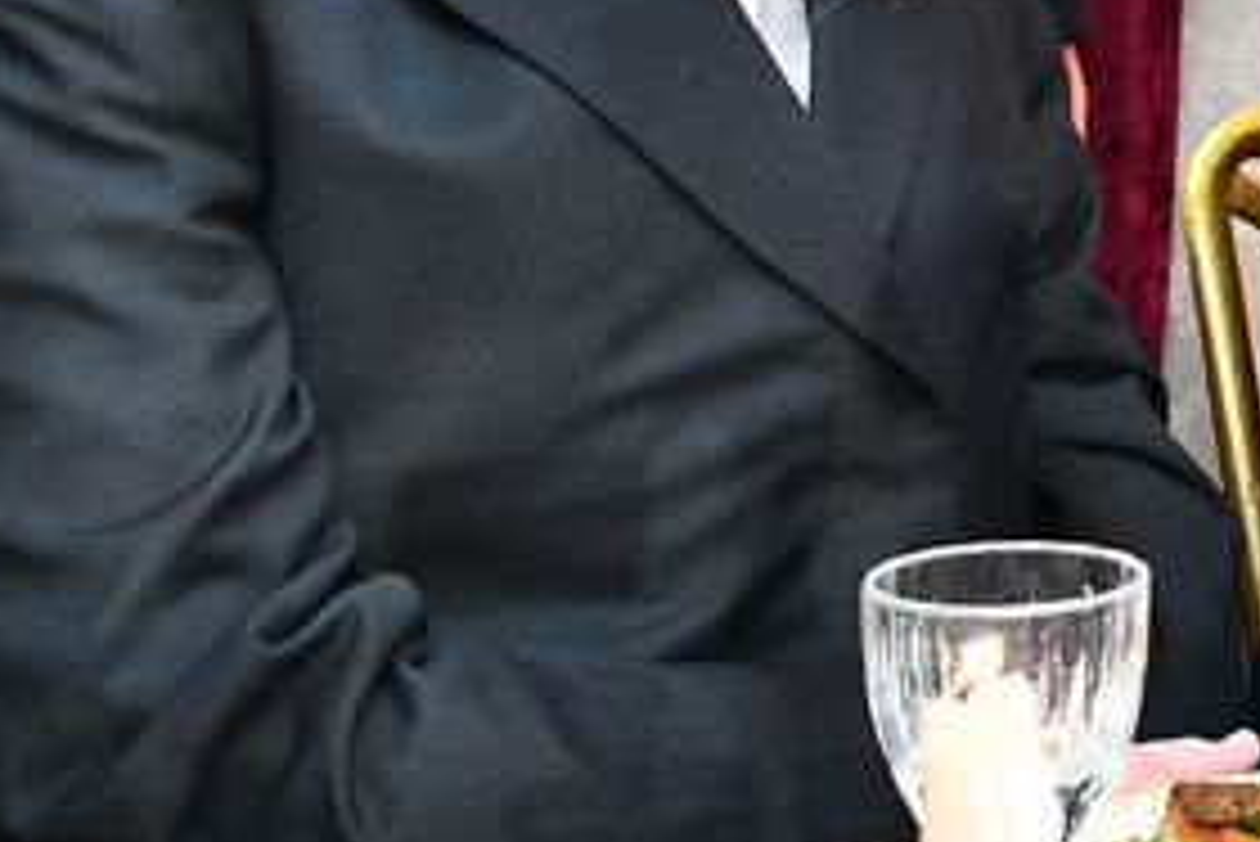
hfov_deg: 13.9
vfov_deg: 9.5
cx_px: 1742
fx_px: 4902
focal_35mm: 140
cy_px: -480
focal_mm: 28
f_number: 5.6
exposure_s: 1/100
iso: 3200
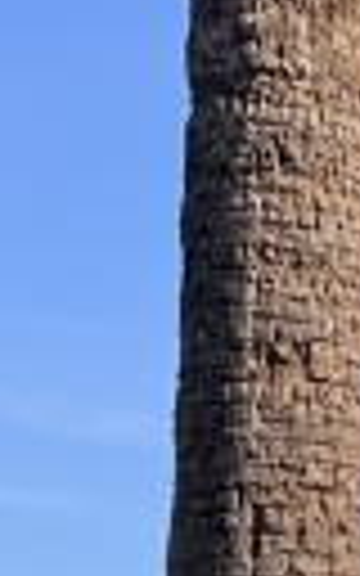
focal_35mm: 220
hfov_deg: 5.3
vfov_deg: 8.7
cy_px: 1382
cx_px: 1364
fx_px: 3454
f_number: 1.6
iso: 50
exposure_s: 1/2410
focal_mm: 5.1
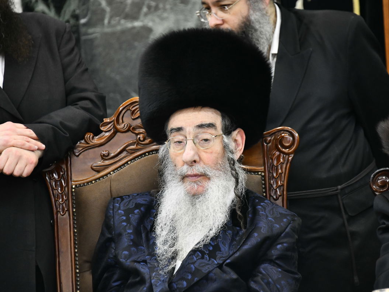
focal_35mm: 294
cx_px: 199
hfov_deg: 6.7
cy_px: 169
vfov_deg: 5.1
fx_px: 3304
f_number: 5.6
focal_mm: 230
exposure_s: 1/200
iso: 1600
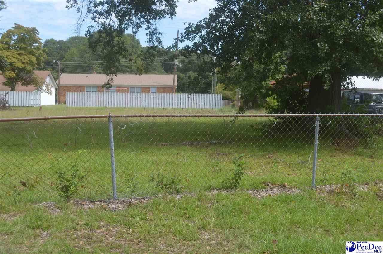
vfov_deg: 31.8
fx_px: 446
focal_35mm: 42
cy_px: 127
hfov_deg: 46.4
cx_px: 192
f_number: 6.3
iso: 100
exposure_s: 1/200
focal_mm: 28
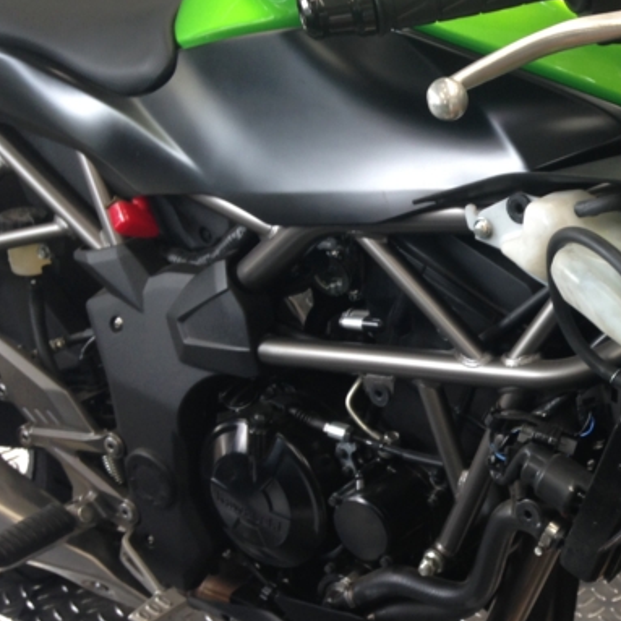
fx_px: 1238
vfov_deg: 28.1
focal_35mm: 61
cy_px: 363
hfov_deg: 26.6
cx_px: 623
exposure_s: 1/24
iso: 50
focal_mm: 4.12
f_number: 2.4
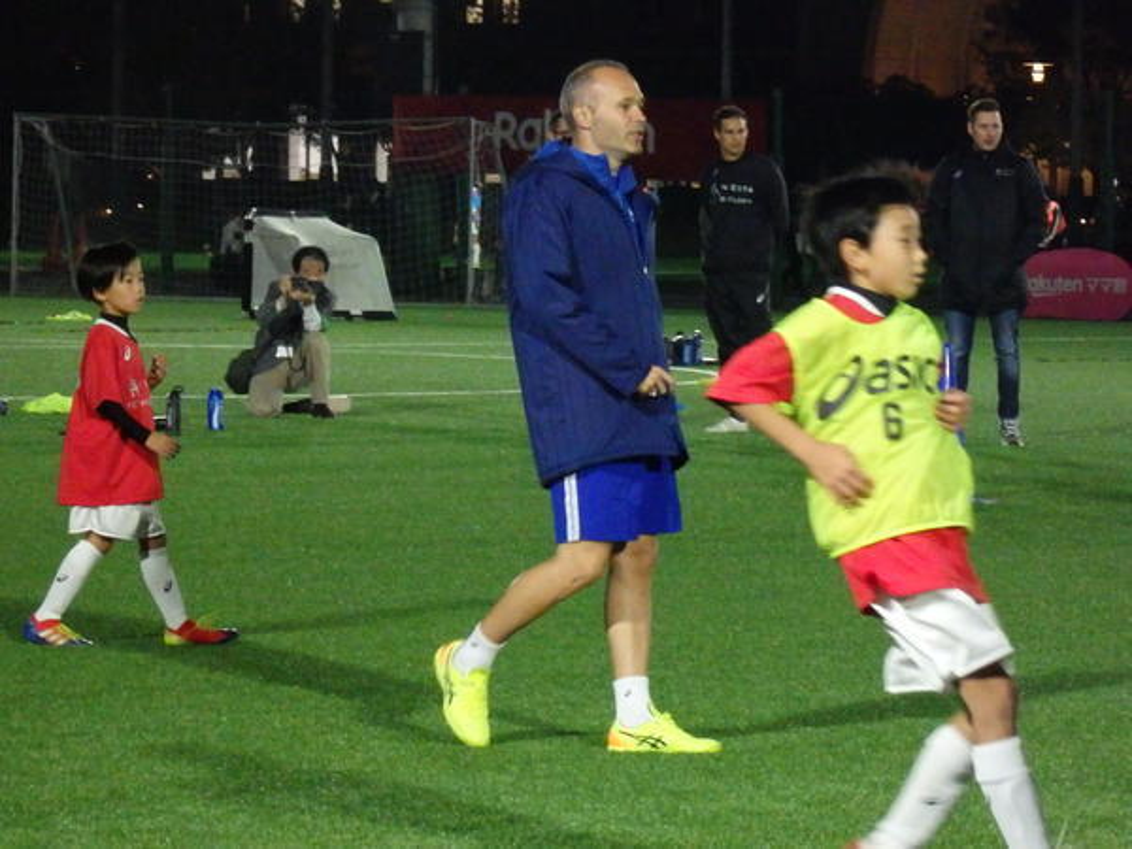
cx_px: 566
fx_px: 6050
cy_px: 424
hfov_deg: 10.7
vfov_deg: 8.0
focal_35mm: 185
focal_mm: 33.2
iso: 3200
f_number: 5.8
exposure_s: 1/125
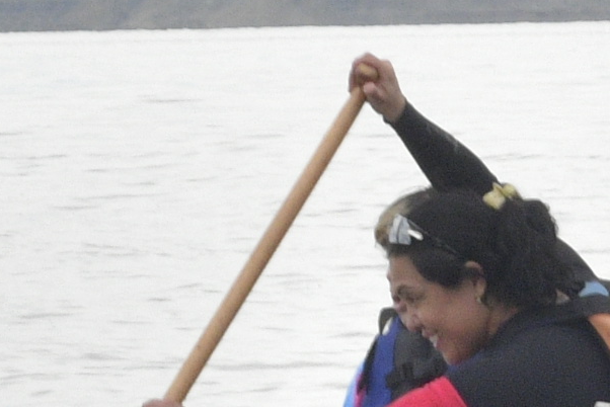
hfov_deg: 2.5
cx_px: 1348
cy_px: 439
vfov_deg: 1.7
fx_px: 13748
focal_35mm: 811
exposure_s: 1/400
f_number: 14
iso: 1600
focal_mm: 78
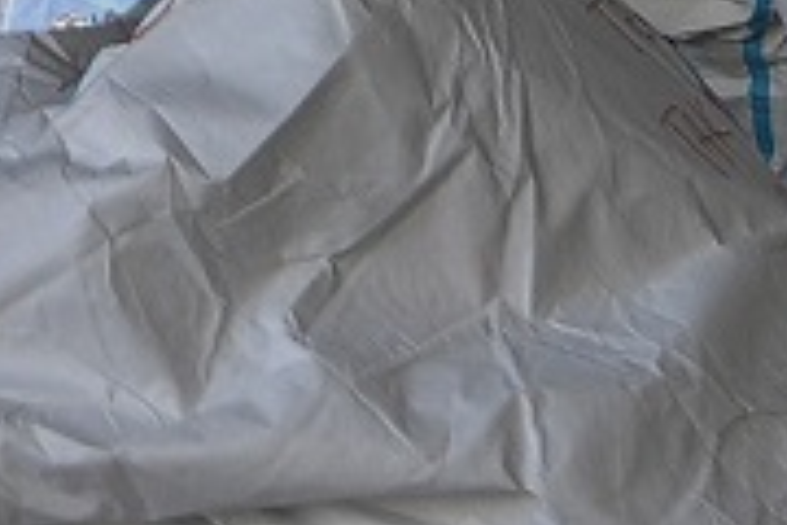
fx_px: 4241
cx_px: -651
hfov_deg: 10.0
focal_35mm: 194
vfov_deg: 6.9
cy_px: -319
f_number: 8
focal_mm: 35
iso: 2500
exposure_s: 1/320
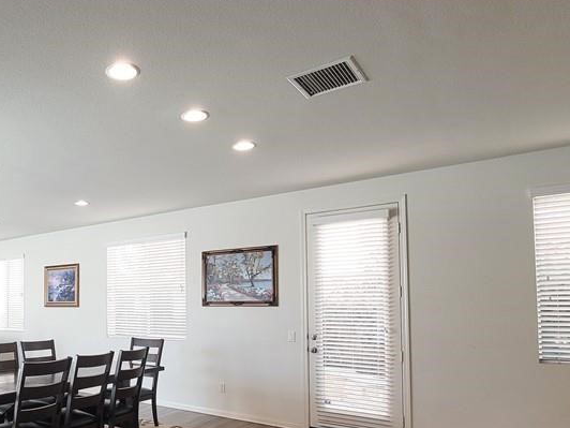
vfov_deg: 53.6
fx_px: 412
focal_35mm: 25
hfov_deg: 64.6
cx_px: 133
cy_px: 293
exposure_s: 1/120
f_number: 2.2
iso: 100
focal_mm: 2.2
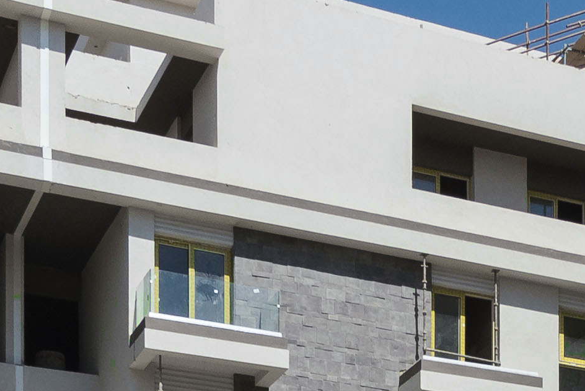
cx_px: 552
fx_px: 1658
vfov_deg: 11.4
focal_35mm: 102
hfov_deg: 19.6
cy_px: 898
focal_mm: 16
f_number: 16
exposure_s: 1/320
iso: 200
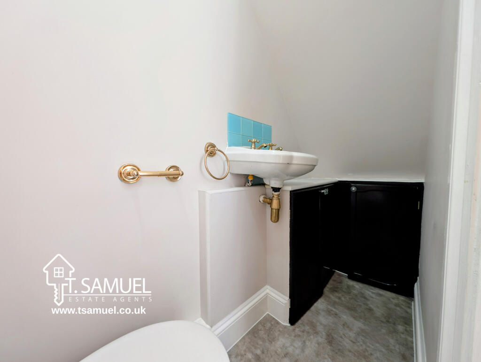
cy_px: 181
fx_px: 167
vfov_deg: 94.6
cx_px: 240
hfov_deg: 110.5
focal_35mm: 12
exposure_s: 1/17.9
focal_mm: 2.23
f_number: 1.95
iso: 62
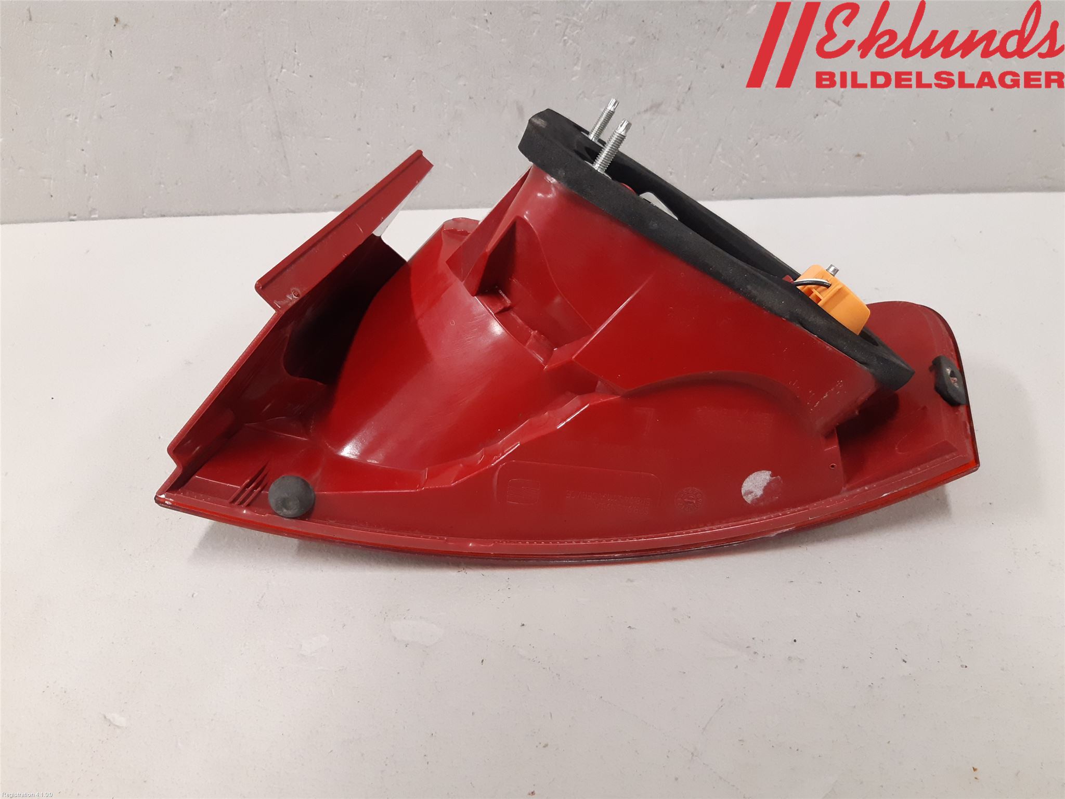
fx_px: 800
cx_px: 532
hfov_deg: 67.3
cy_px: 400
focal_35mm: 26
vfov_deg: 53.1
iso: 250
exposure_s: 1/50
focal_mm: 3.93
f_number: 1.7
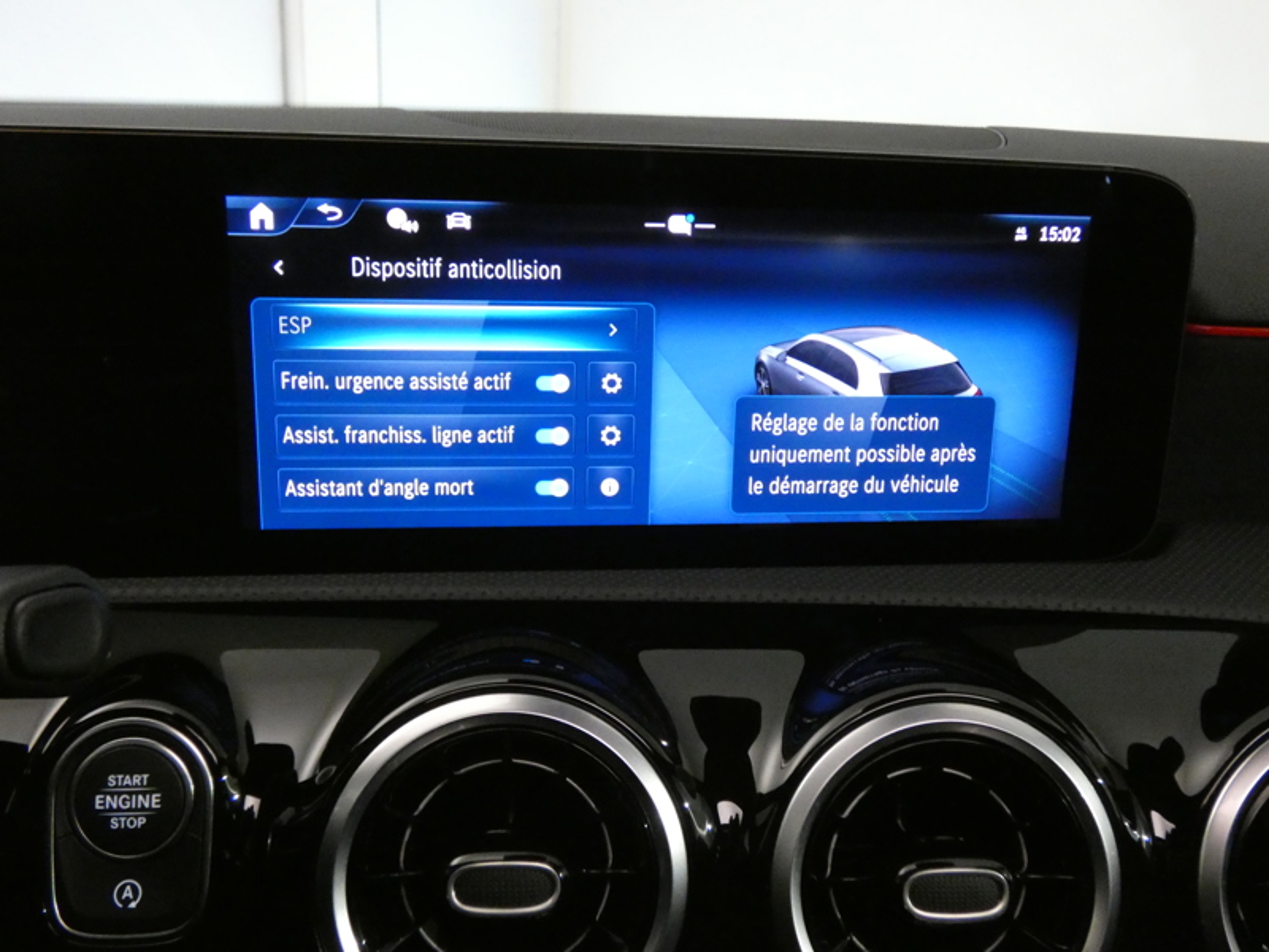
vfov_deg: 44.2
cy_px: 476
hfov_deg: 56.8
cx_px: 634
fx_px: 1173
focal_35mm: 32
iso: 1600
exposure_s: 1/30
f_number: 3.4
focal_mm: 5.8
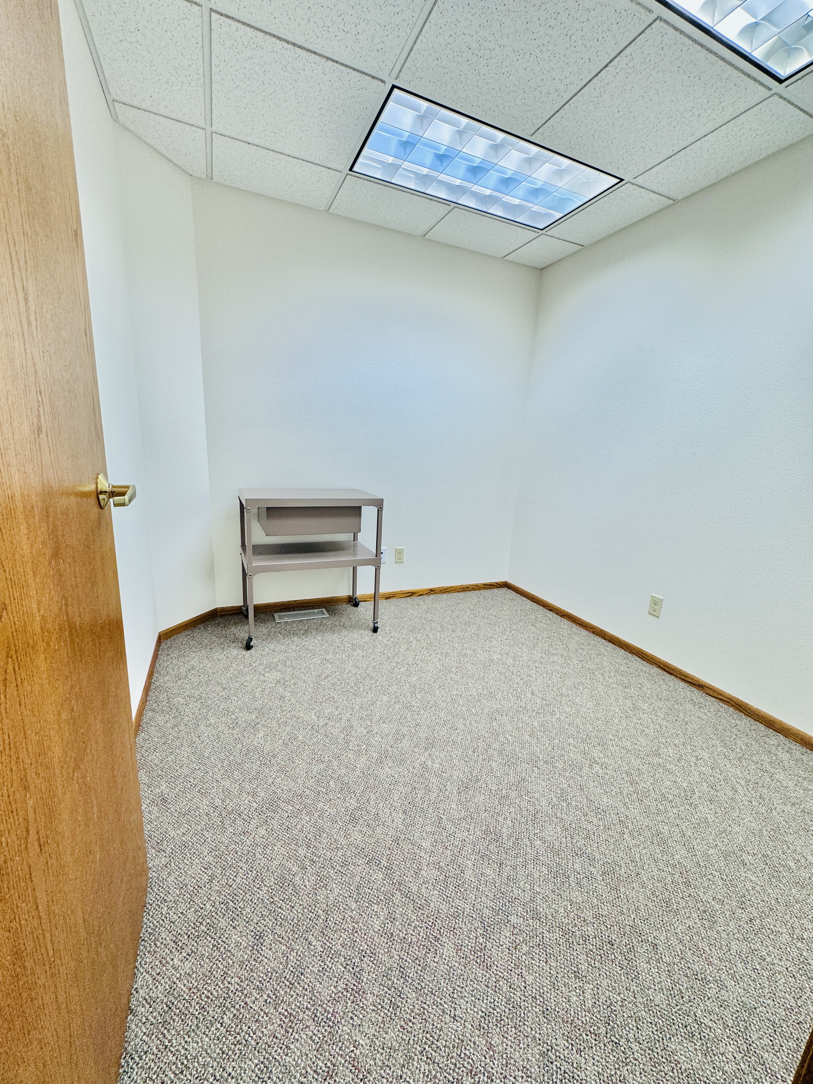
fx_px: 438
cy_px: 542
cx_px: 406
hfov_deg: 85.7
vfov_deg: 102.1
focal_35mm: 14
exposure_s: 1/120
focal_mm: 2.22
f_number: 2.2
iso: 80
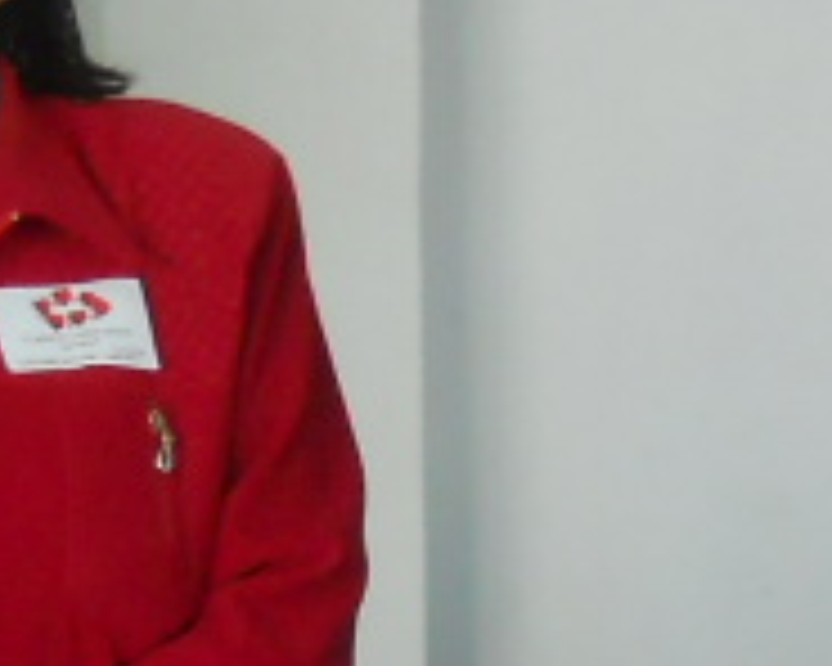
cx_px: 1066
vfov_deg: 7.0
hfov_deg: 8.6
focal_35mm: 221
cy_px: 711
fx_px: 5442
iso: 200
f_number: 3.1
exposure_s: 1/30
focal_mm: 6.72
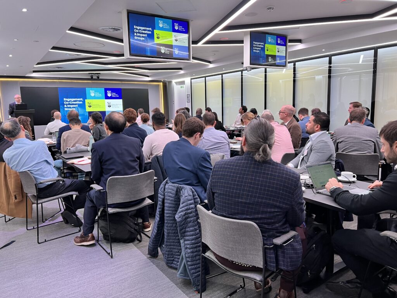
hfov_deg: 67.3
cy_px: 149
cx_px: 198
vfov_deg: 53.1
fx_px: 298
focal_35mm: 26
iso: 100
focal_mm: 5.7
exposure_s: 1/57
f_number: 1.5
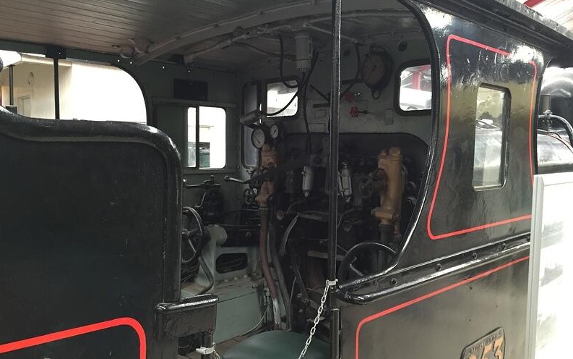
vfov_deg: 40.6
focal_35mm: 31
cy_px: 191
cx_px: 285
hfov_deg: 61.2
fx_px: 484
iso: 200
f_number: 2.2
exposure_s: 1/30
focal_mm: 4.15
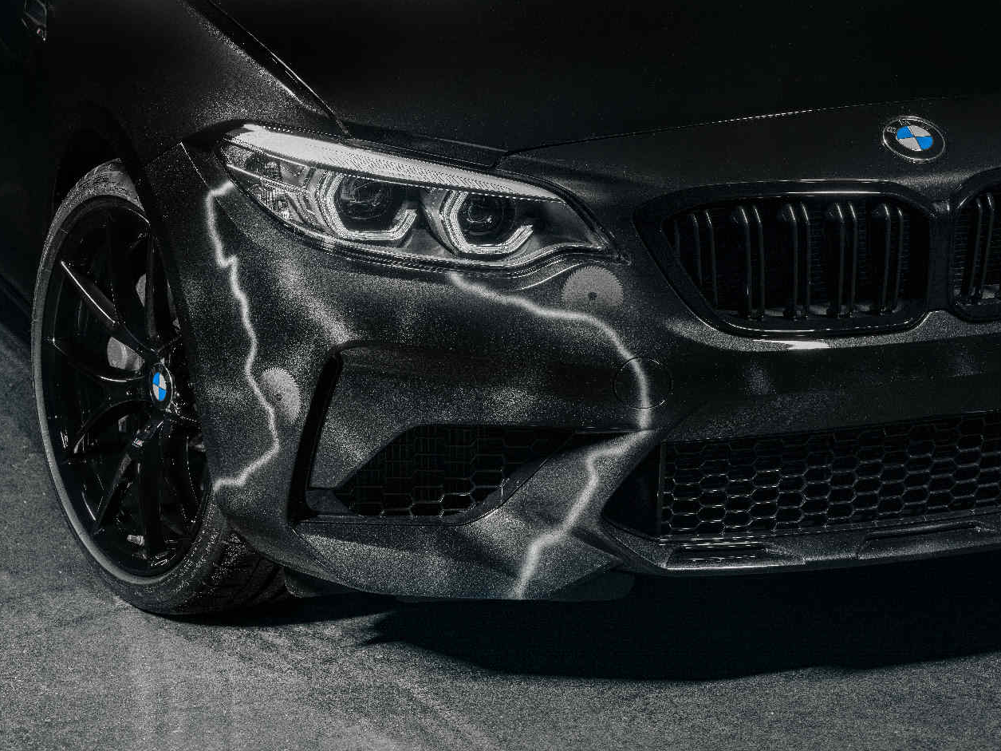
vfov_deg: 11.7
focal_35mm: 127
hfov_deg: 15.5
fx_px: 3672
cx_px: 499
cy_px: 376
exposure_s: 15
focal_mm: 117
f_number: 8
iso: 100
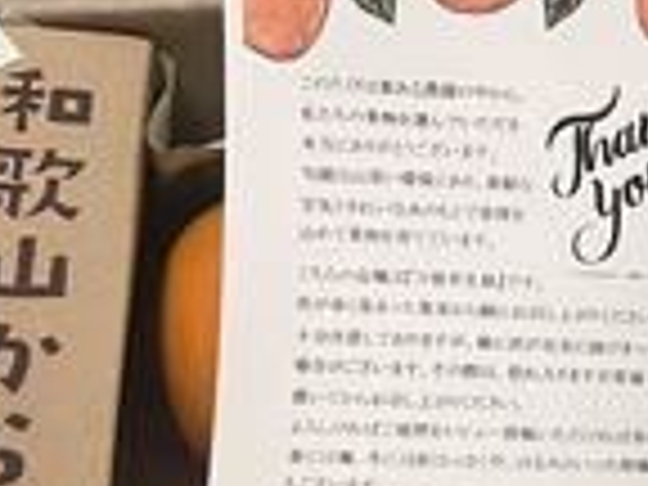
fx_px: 1348
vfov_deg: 19.3
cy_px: 576
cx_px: 760
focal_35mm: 72
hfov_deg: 24.7
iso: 160
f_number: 1.6
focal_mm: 5.1
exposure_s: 1/50
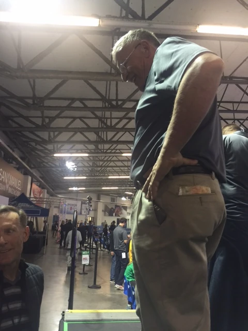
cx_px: 124
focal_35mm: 29
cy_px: 166
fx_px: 277
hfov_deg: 48.2
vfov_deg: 61.7
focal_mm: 4.15
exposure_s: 1/15
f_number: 2.2
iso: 40
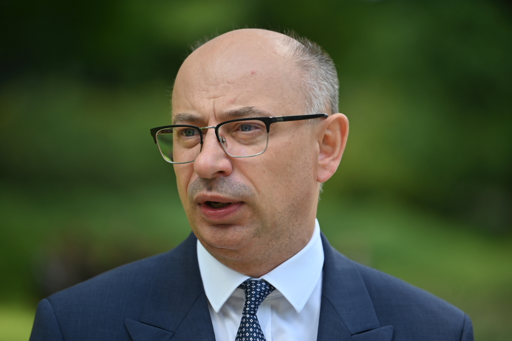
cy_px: 170
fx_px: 2560
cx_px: 256
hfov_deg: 11.4
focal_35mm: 180
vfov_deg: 7.6
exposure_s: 1/400
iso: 125
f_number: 2.8
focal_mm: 180
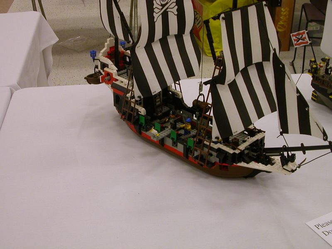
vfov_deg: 29.7
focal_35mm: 49
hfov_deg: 38.9
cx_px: 166
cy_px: 124
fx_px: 470
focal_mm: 7.5
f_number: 3.2
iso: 100
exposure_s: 1/27.2
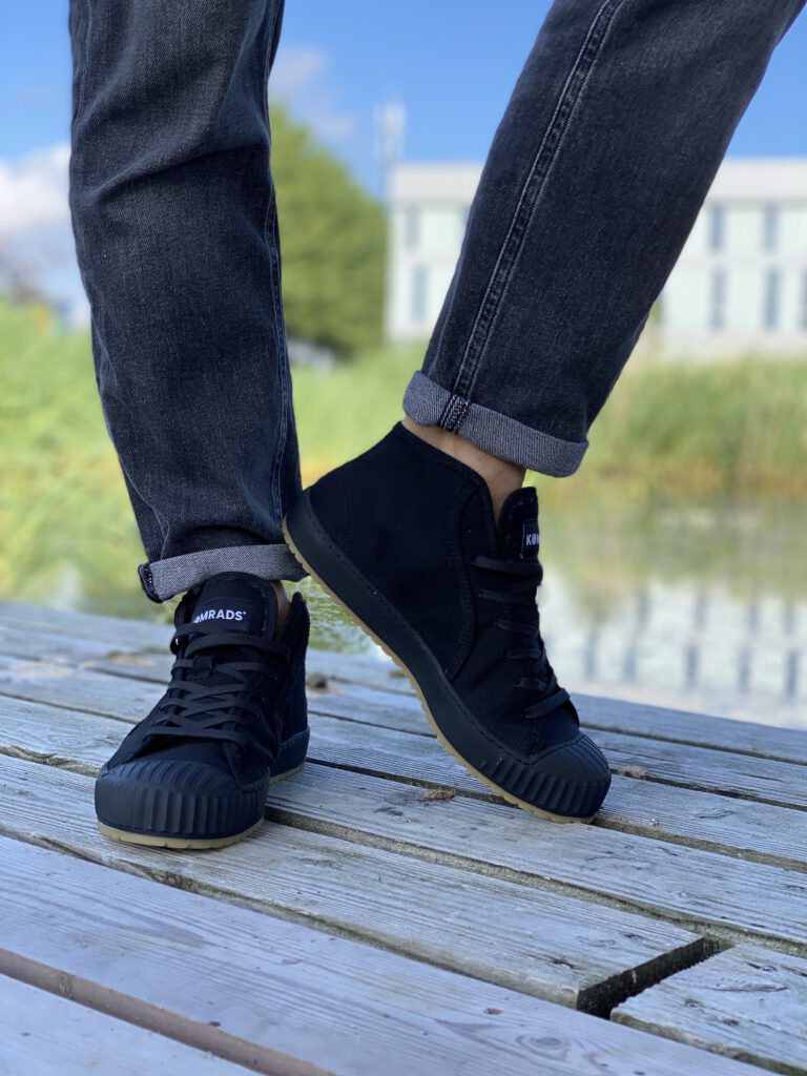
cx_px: 404
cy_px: 538
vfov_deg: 36.8
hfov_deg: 28.0
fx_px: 1616
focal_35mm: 52
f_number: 2
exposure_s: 1/480
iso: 20
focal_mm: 6
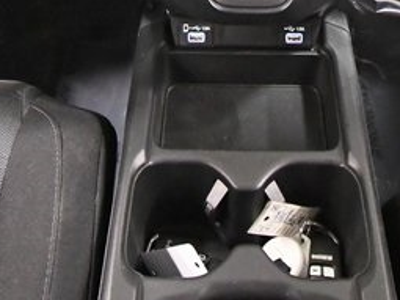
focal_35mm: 58
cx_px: 251
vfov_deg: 20.2
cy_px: -194
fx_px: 670
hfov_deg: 33.1
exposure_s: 1/60
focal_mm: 10
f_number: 4.5
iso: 4000
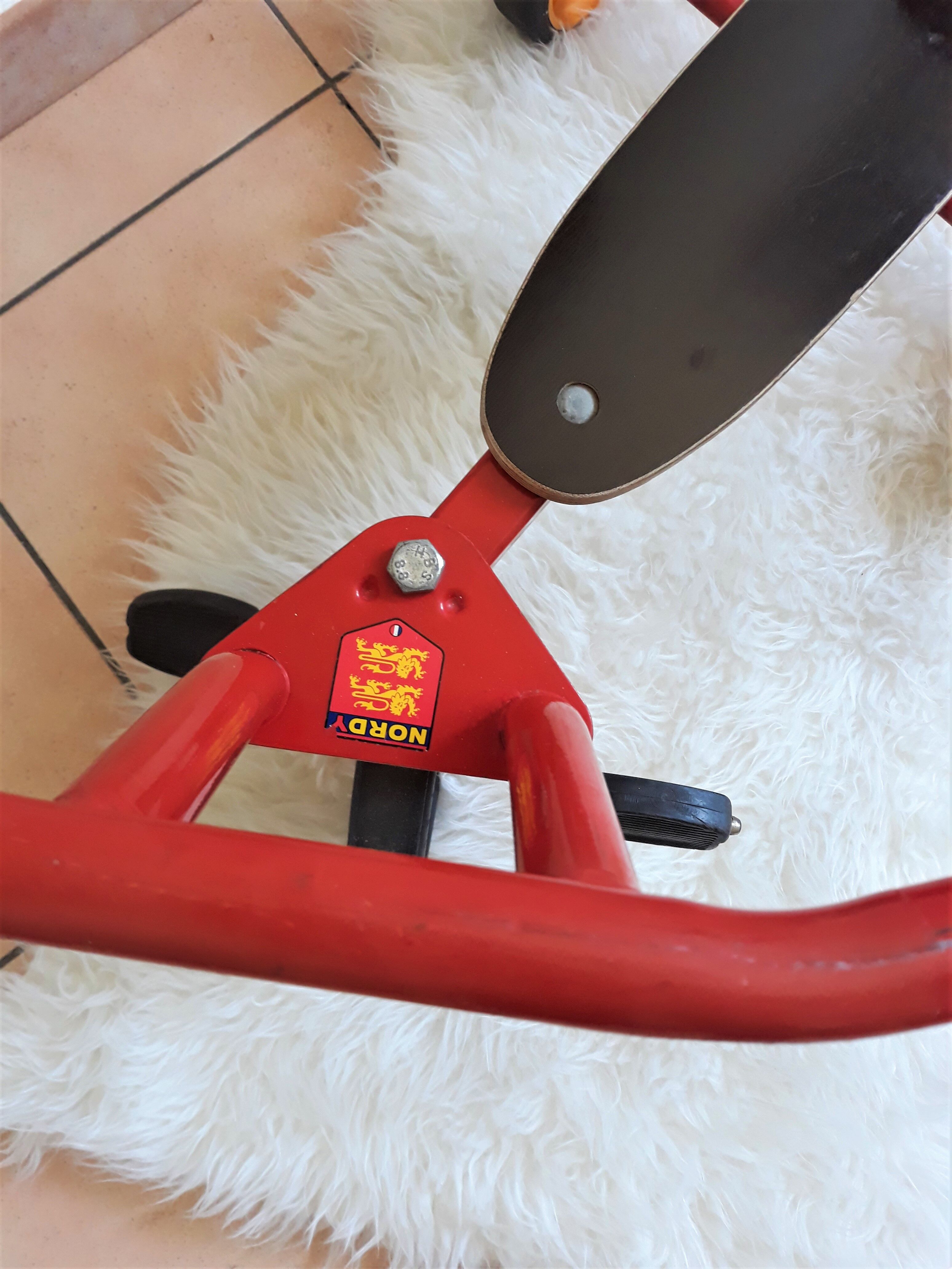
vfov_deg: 65.3
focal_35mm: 27
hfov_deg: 51.4
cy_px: 634
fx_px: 990
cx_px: 476
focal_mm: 3.71
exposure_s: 1/40
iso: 125
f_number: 1.7
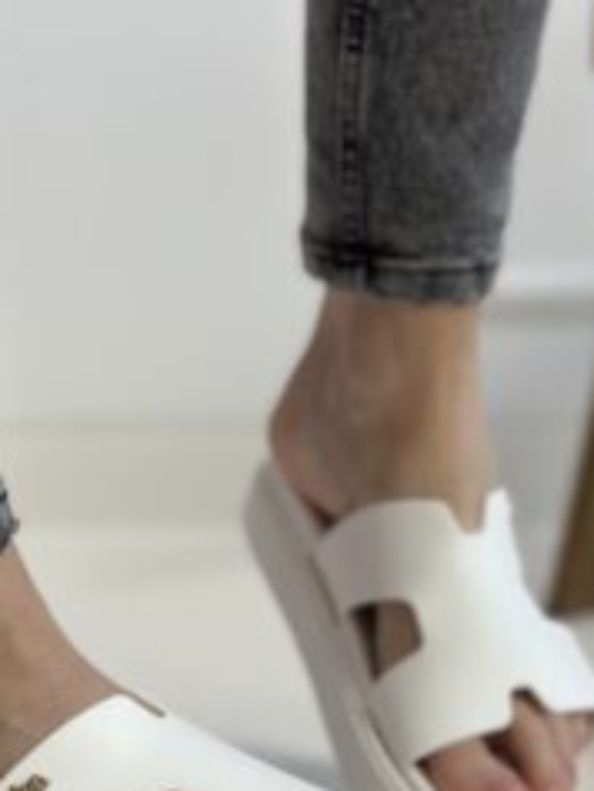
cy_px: 507
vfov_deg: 24.0
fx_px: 1852
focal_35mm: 81
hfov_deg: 18.1
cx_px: 174
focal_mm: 6.86
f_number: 1.78
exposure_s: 1/100
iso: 100
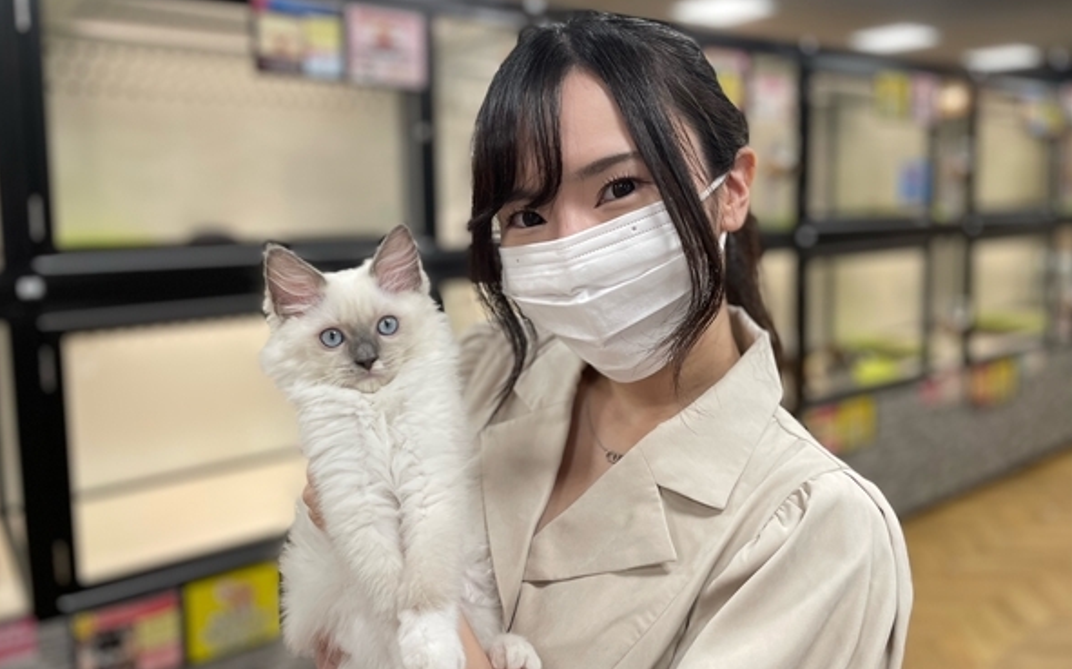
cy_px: 294
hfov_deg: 66.5
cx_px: 531
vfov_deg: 44.4
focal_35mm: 28
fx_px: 818
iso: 64
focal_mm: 4.2
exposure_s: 1/100
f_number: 1.6
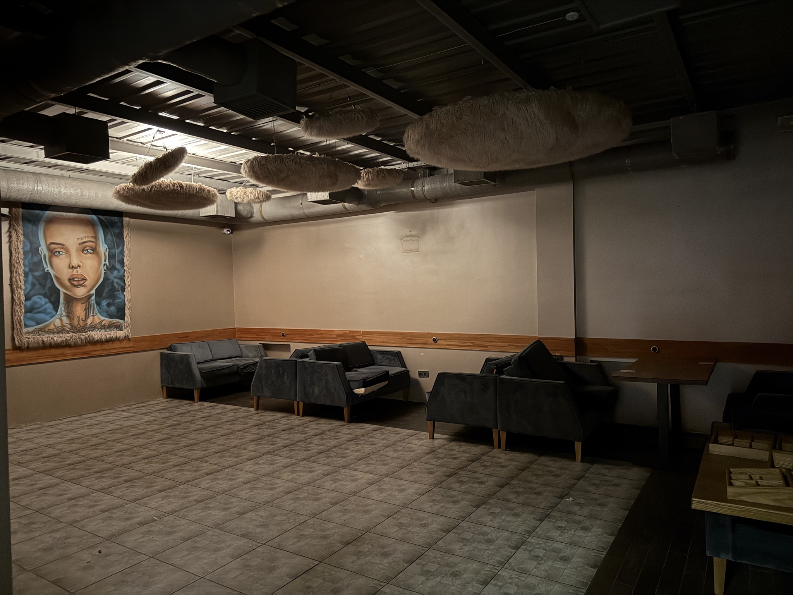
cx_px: 396
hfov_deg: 71.6
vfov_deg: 56.8
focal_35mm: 24
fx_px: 550
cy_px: 298
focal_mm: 6.76
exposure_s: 1/15
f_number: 1.78
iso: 2000
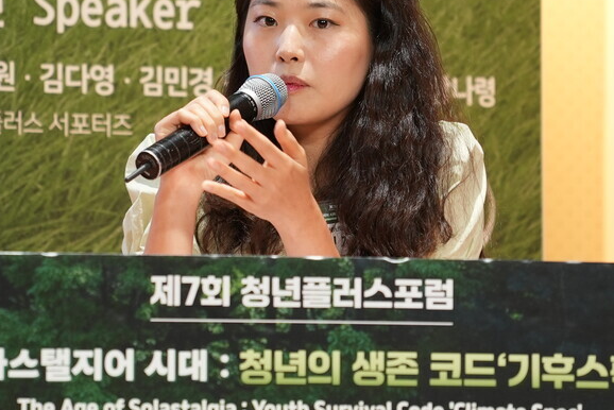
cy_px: 132
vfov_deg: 3.1
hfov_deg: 4.7
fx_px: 7559
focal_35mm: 443
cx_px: 297
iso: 800
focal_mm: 200
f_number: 4
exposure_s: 1/80
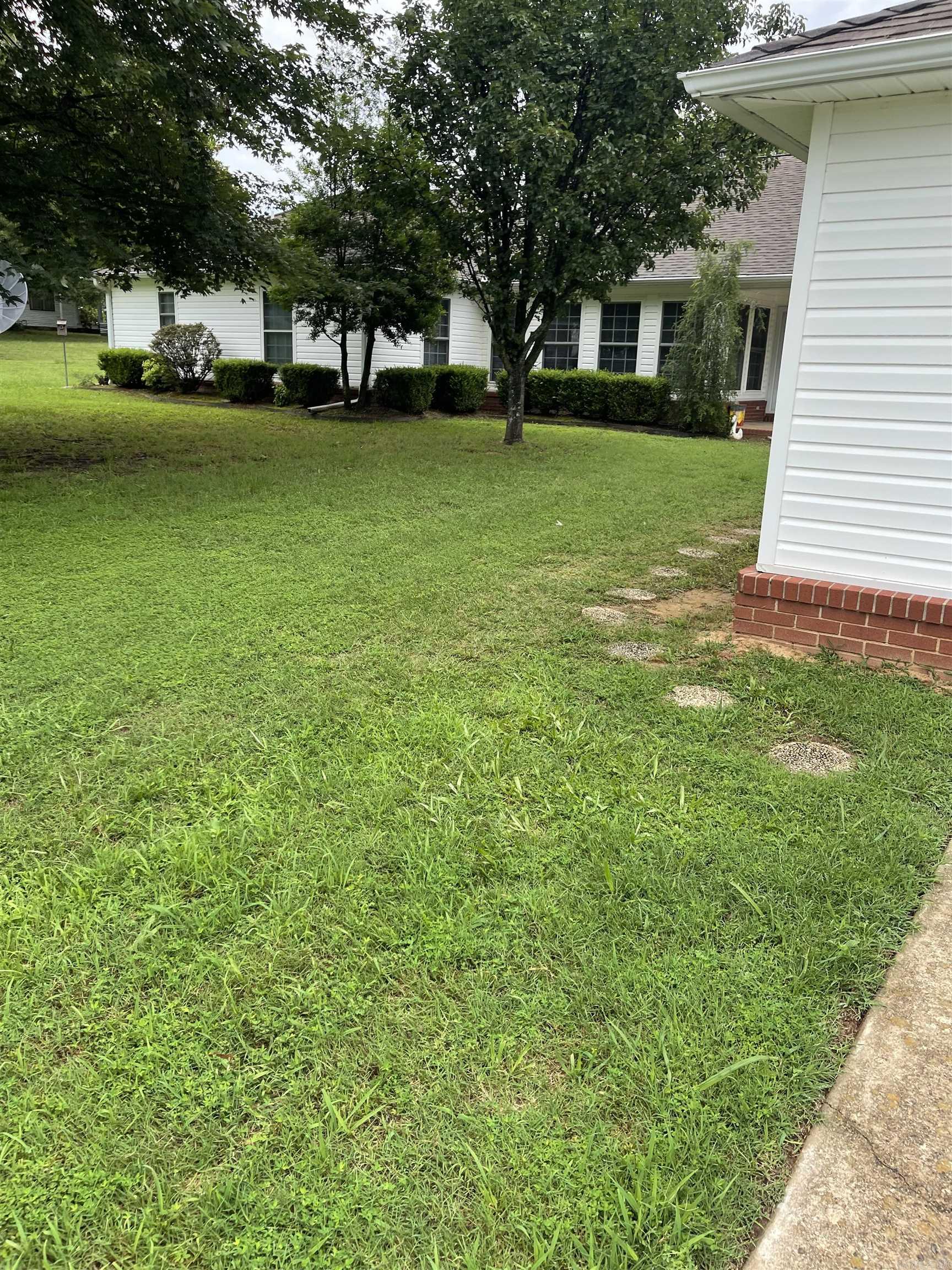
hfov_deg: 54.9
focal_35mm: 25
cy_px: 635
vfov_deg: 69.4
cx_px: 476
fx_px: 917
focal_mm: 5.1
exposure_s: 1/916
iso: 32
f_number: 1.6
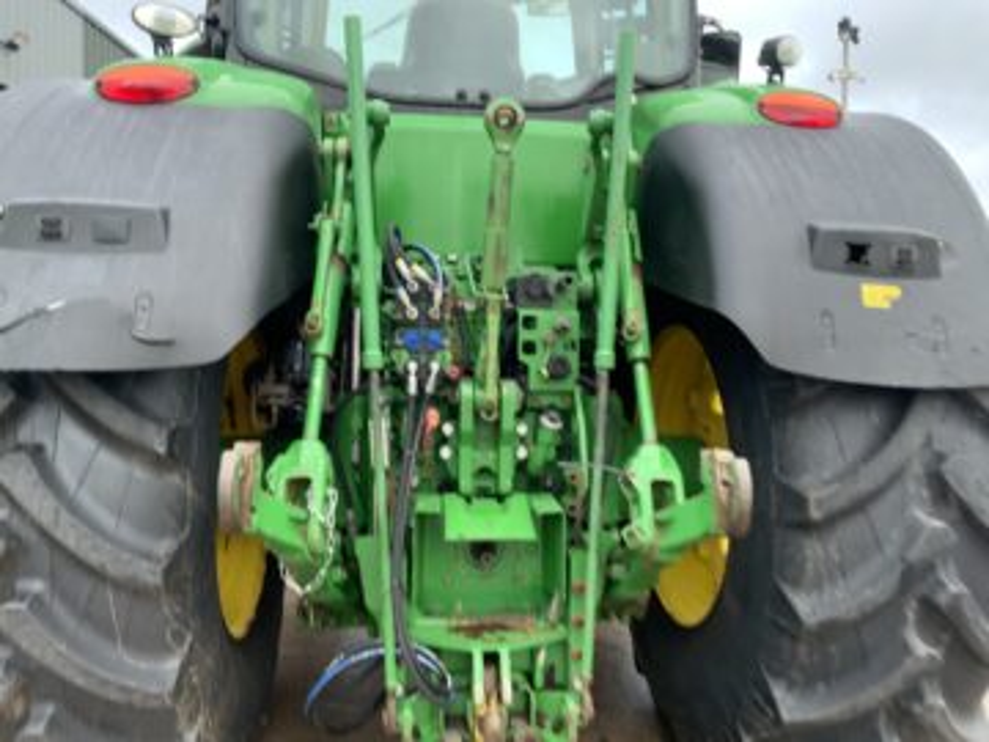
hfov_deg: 61.7
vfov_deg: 48.2
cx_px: 494
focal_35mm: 29
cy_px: 371
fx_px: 829
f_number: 1.8
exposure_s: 1/76
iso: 64
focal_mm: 3
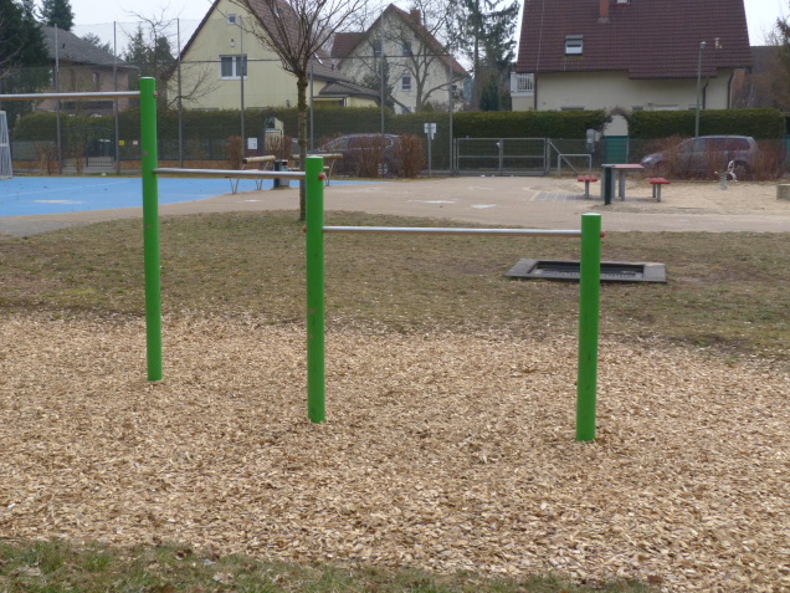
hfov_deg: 42.6
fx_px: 1004
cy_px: 257
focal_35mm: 44
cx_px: 294
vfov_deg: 32.8
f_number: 3.1
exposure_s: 1/400
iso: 80
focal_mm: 6.3
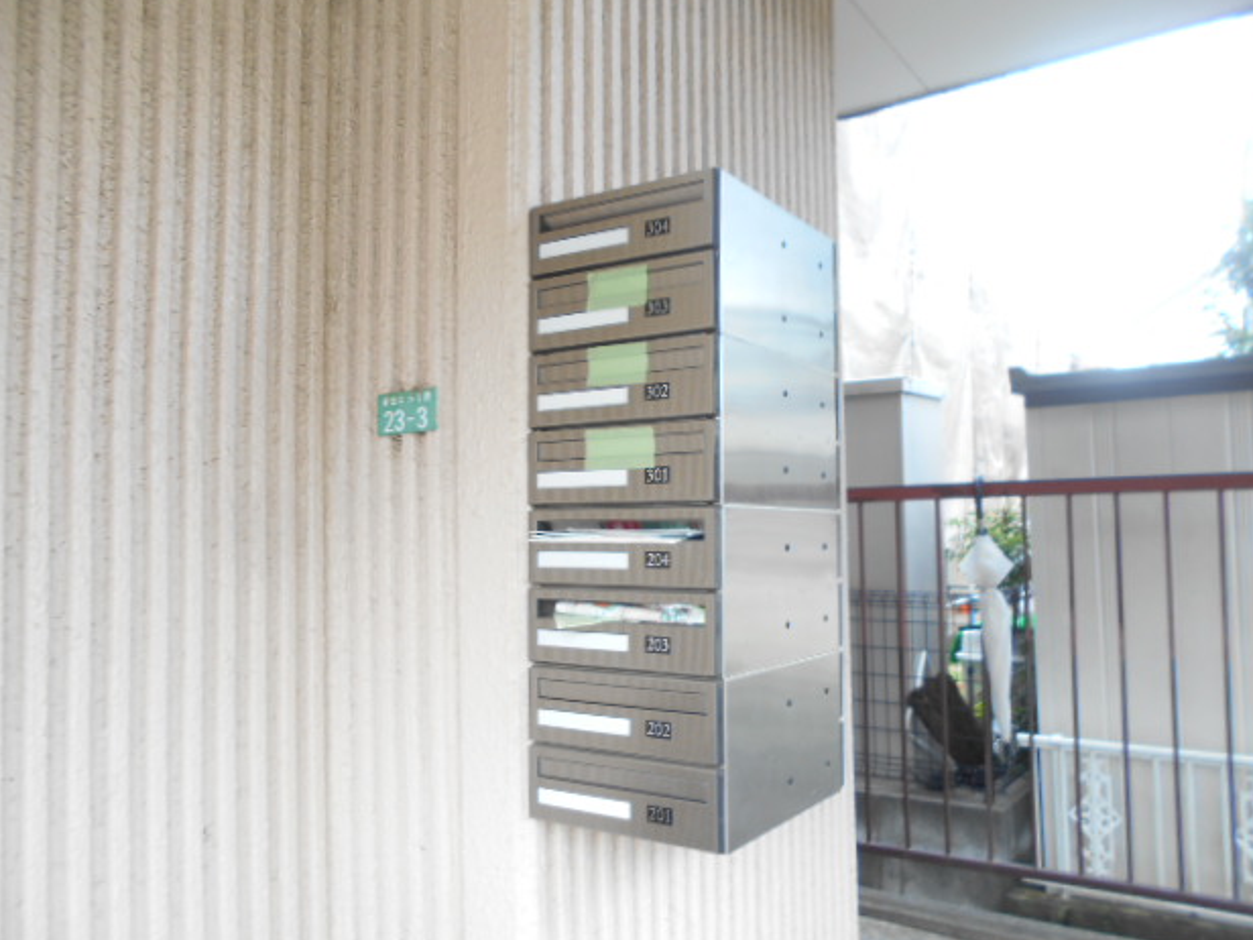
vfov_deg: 51.4
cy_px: 476
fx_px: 977
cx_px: 635
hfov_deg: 65.3
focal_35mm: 27
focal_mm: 4.6
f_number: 3.2
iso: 80
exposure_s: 1/50
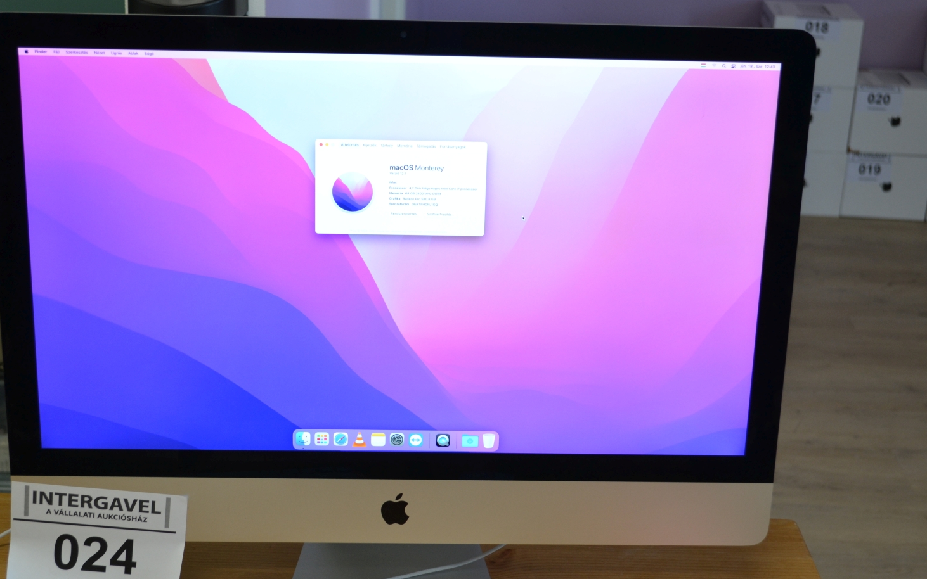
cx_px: 439
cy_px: 316
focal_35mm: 59
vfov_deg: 22.2
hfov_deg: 34.8
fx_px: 1480
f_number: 5
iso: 400
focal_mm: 35
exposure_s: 1/30
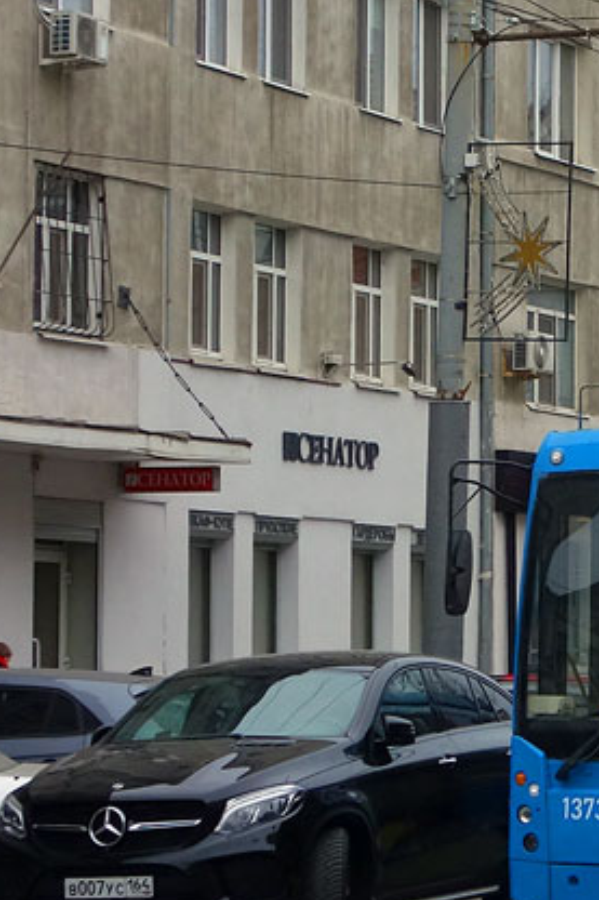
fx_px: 3172
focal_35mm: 127
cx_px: 904
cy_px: 307
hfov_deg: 10.4
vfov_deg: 16.1
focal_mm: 16.2
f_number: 3.2
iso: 200
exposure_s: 1/500
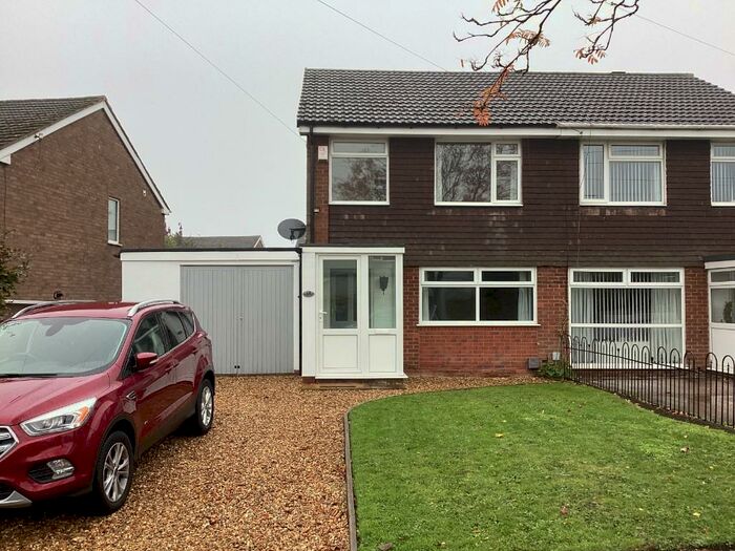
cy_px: 276
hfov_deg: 58.4
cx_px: 368
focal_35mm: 31
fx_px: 658
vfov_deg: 45.4
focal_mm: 3.3
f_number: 2.4
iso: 25
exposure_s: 1/100
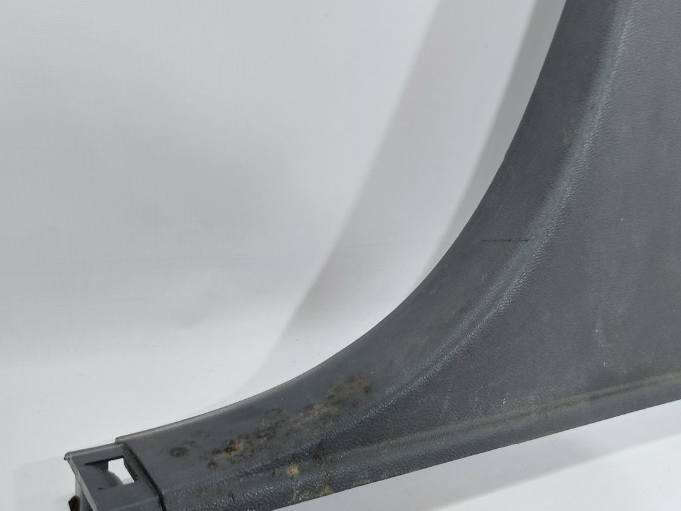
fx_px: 610
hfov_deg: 58.4
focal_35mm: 31
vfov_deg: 45.2
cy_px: 309
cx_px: 343
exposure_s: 1/50
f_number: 1.8
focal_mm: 5.23
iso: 100
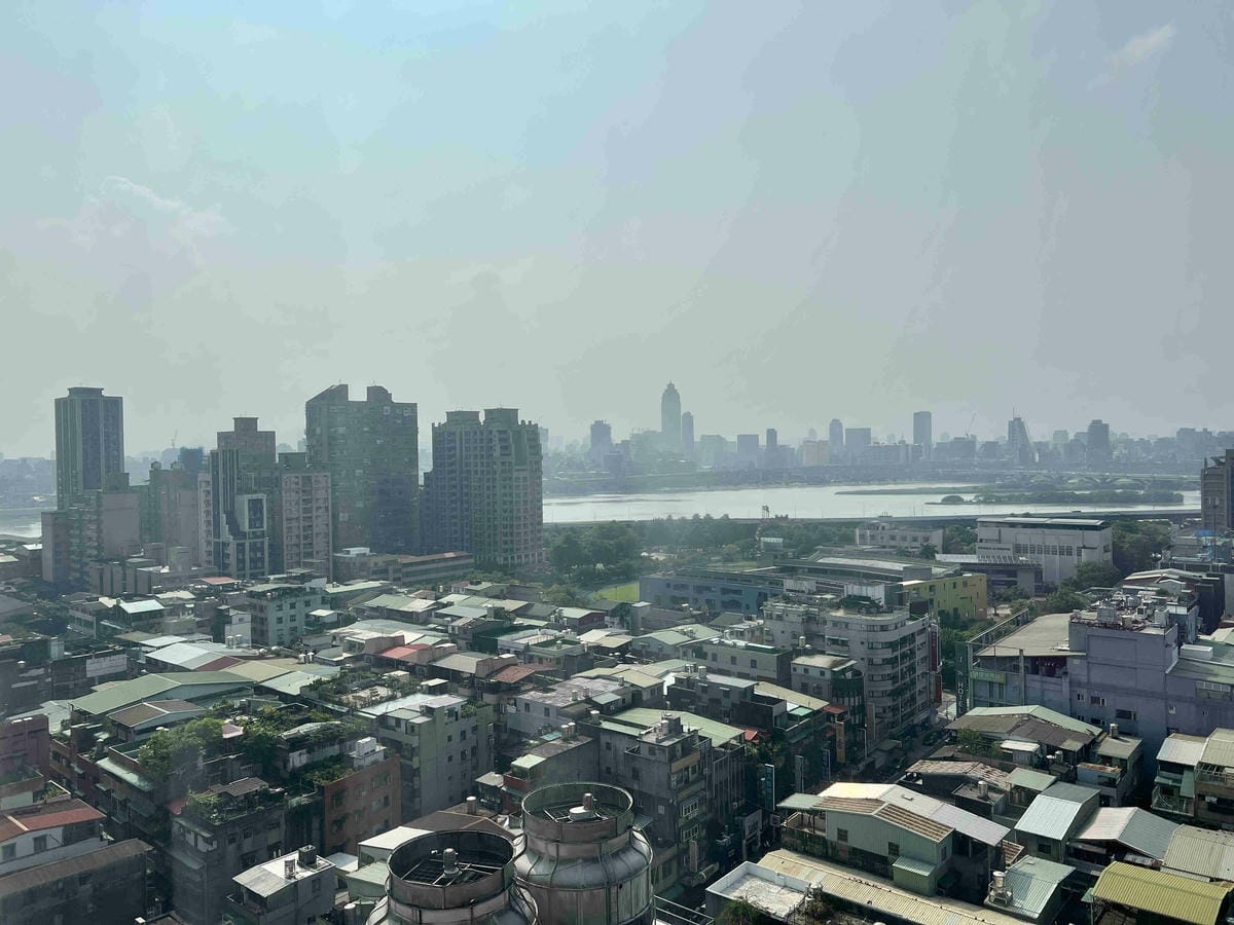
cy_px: 462
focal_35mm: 26
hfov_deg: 67.3
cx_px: 617
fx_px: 927
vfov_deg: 53.1
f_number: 1.5
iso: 50
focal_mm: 5.7
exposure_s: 1/16393
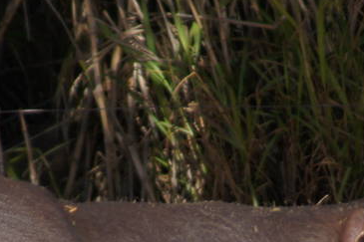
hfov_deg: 1.0
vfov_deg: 0.7
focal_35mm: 1971
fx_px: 19919
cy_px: 375
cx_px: 251
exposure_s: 1/500
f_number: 5.6
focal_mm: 300
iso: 125
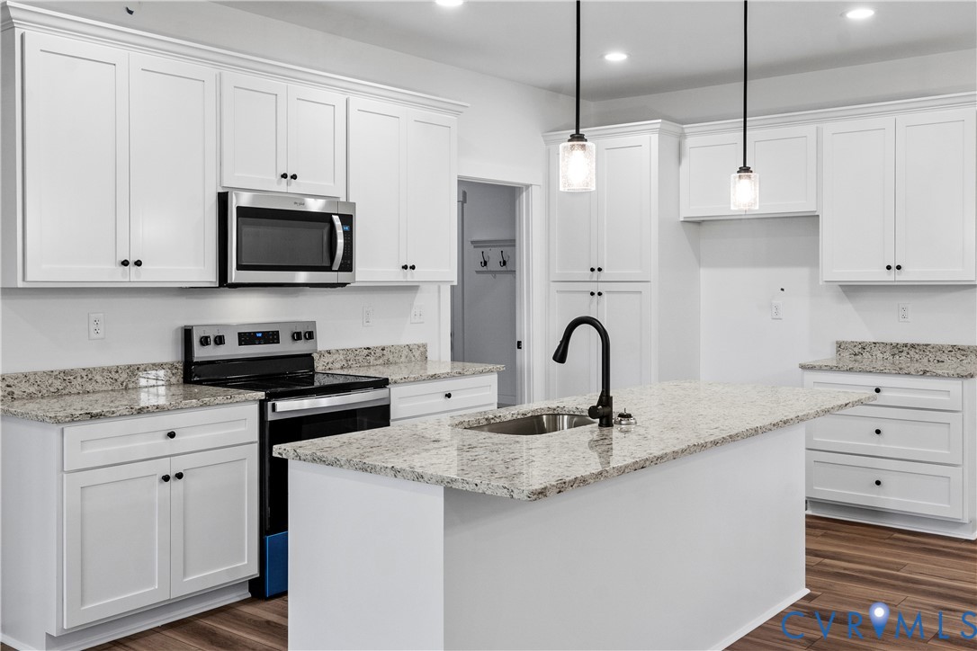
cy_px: 326
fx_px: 896
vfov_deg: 40.0
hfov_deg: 57.2
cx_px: 488
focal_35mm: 33
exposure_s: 1/15
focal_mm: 22
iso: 1250
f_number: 9
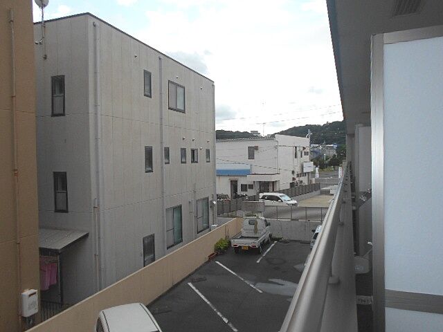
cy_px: 166
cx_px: 222
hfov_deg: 67.3
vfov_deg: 53.1
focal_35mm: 26
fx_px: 333
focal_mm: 4.6
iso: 80
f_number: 3.2
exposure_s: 1/800
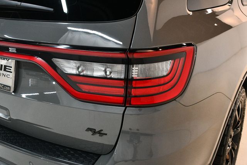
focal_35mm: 39
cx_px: 124
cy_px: 82
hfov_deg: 49.6
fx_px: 267
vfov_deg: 34.2
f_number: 3.8
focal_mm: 26
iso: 2500
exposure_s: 1/125
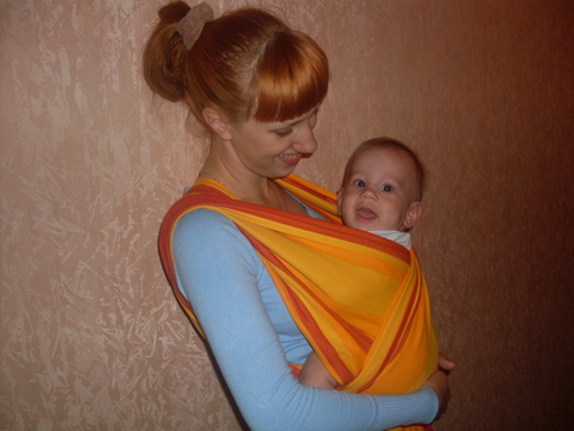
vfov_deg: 37.8
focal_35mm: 38
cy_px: 216
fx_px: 630
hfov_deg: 49.0
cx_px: 287
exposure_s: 1/45
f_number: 2.8
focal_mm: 6.3
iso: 100
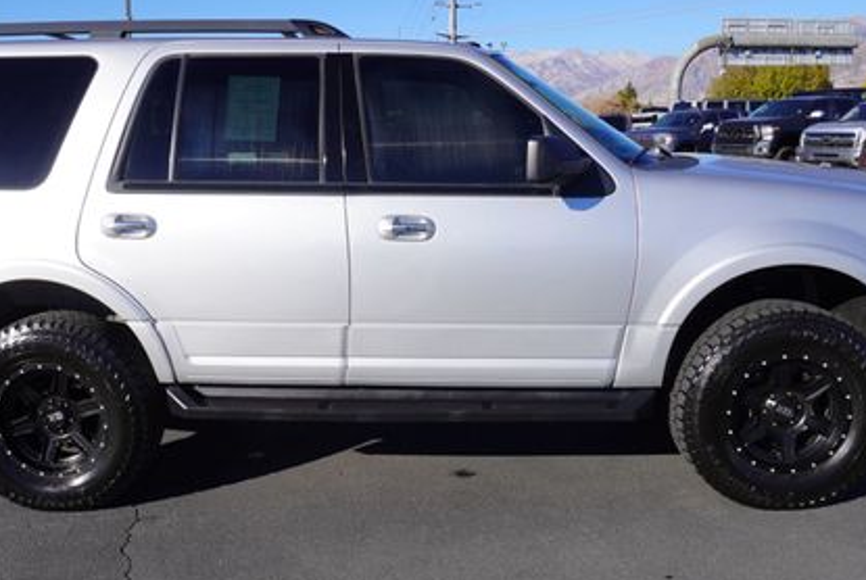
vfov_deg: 36.1
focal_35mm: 37
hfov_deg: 51.7
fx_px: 891
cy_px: 288
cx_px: 382
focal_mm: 16
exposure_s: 1/250
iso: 100
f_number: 8
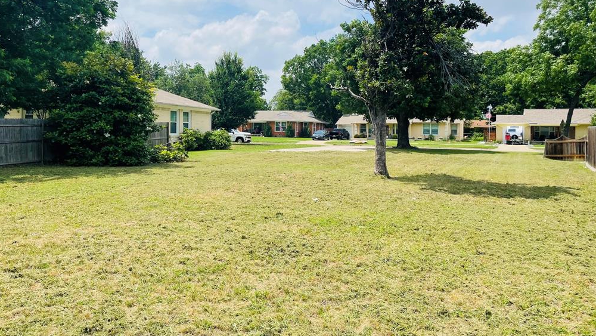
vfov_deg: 39.9
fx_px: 458
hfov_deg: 66.0
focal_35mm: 29
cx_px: 293
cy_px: 126
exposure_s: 1/5051
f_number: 1.6
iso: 32
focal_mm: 4.2
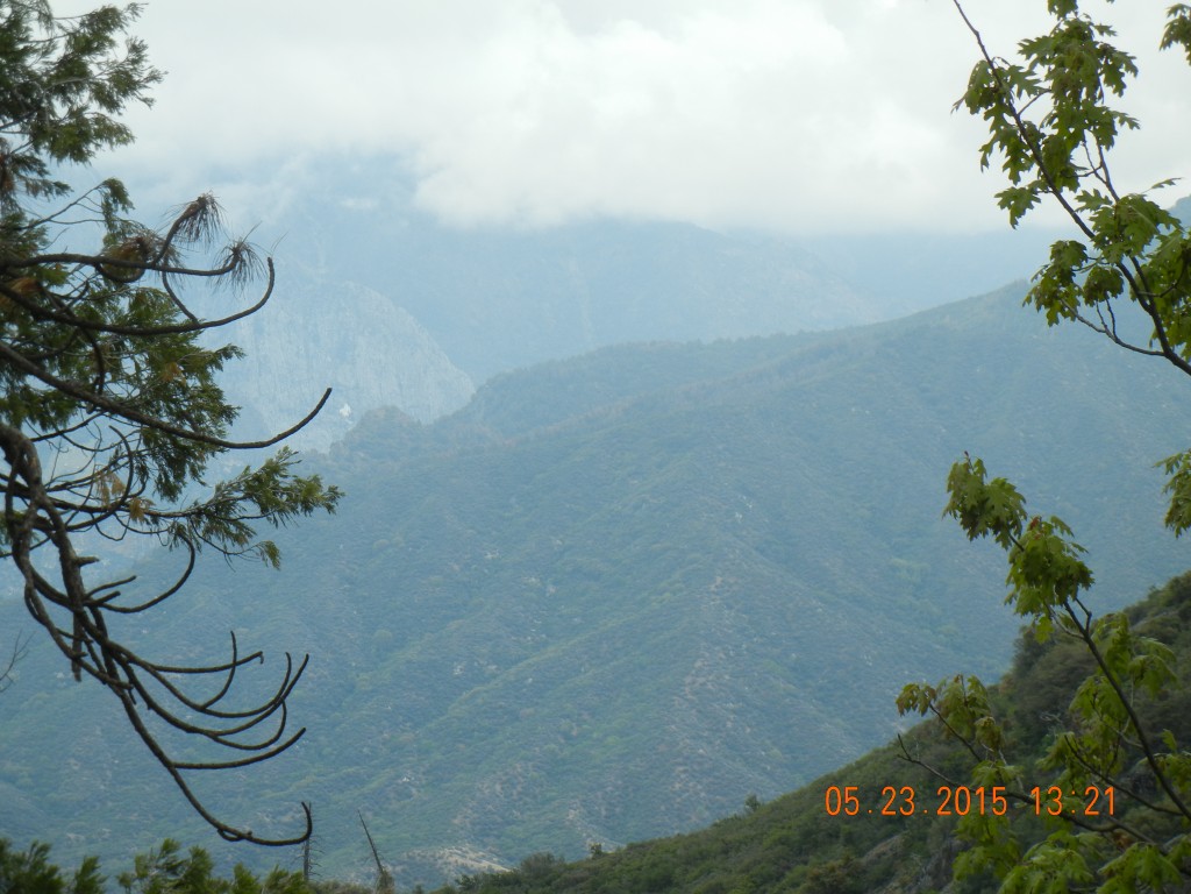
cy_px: 447
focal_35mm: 133
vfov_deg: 11.1
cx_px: 596
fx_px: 4576
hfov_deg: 14.8
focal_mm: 24
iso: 160
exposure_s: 1/542
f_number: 4.6
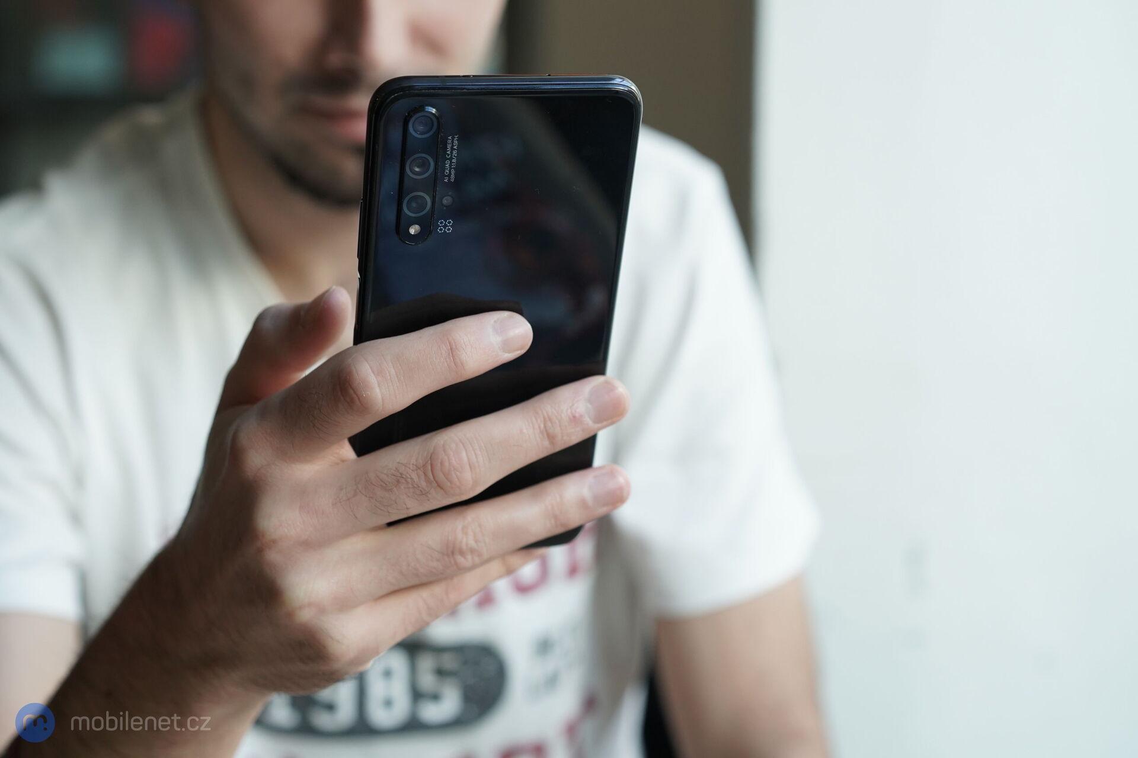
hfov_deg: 36.2
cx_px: 569
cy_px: 379
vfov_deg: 24.6
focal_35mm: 55
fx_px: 1738
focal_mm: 55
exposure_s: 1/250
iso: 1250
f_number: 4.5
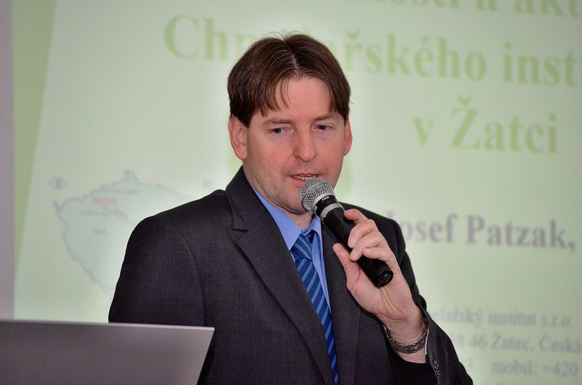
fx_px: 2807
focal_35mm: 174
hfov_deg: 11.8
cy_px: 192
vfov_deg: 7.9
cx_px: 291
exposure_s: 1/60
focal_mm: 116
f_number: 4.8
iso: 1600
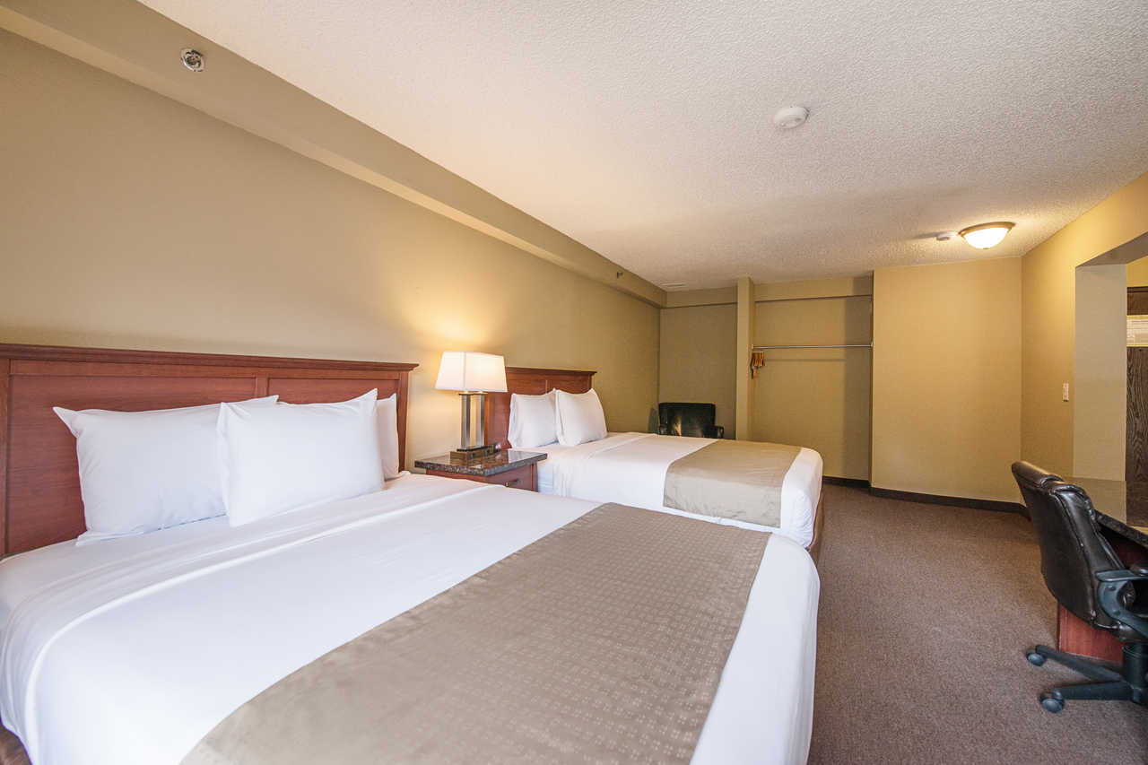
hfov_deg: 104.3
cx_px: 574
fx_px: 446
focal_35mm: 14
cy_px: 382
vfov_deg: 81.2
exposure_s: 1/80
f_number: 5.6
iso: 800
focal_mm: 14
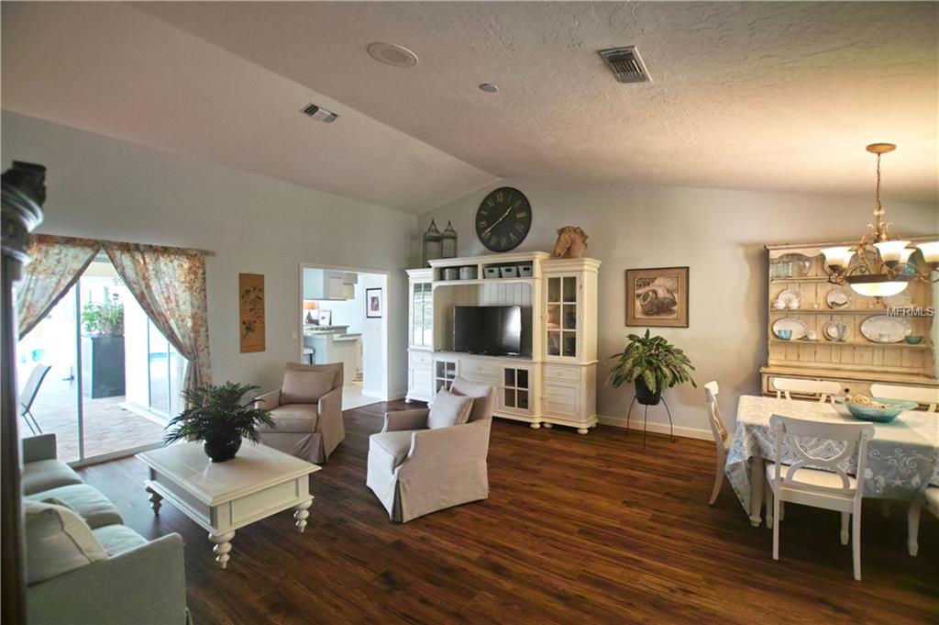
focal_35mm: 15
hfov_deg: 100.4
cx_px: 470
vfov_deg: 77.2
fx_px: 391
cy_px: 312
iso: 800
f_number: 3.5
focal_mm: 10
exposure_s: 1/30
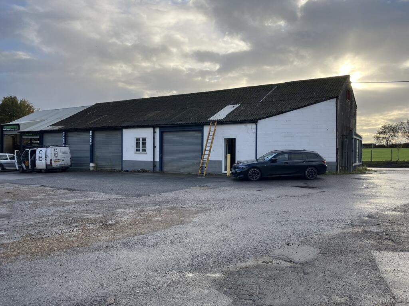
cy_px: 153
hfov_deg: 63.4
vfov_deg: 49.7
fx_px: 331
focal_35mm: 28
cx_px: 204
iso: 32
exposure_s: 1/842
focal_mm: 3.99
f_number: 1.8
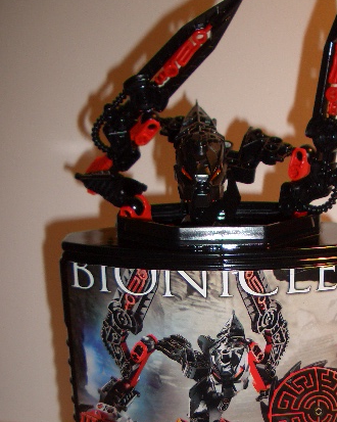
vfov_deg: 34.9
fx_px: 661
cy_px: 297
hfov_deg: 28.5
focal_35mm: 53
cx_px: 212
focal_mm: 5.8
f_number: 2.6
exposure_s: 1/60
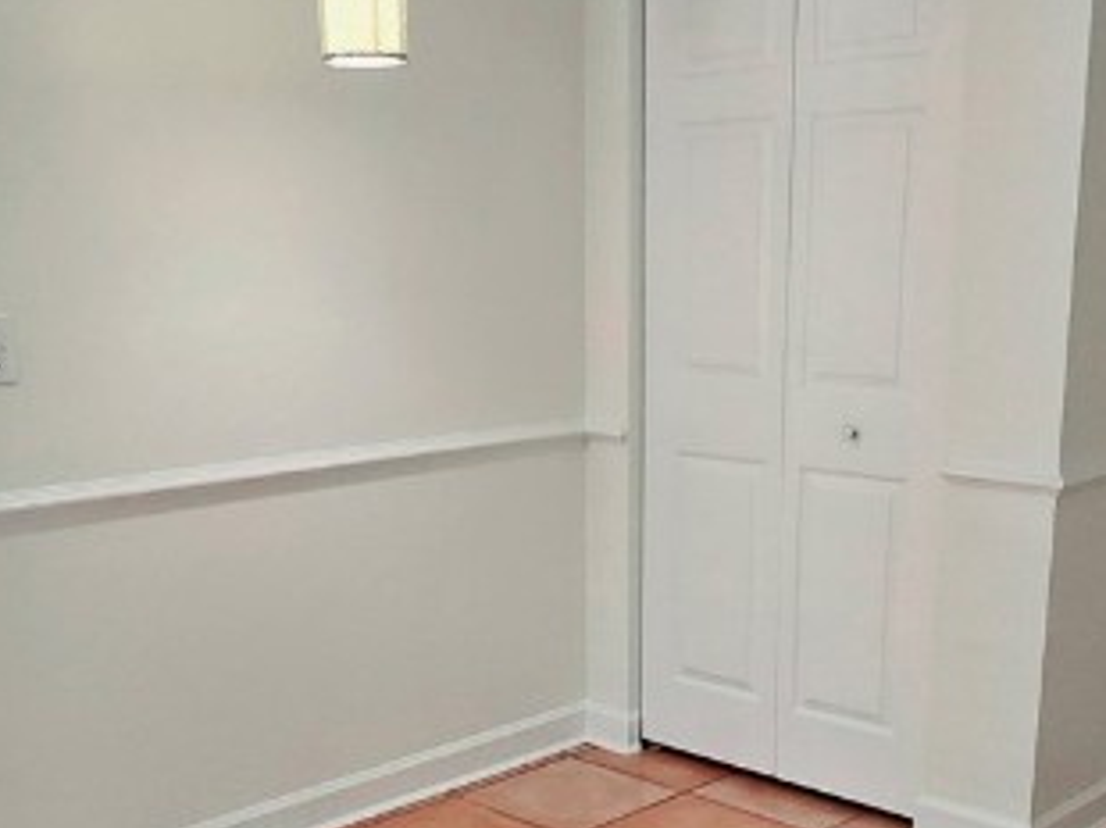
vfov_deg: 32.6
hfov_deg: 43.8
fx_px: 1373
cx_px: 607
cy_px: 664
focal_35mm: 43
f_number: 2.2
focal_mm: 2.2
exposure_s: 1/60.2
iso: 125
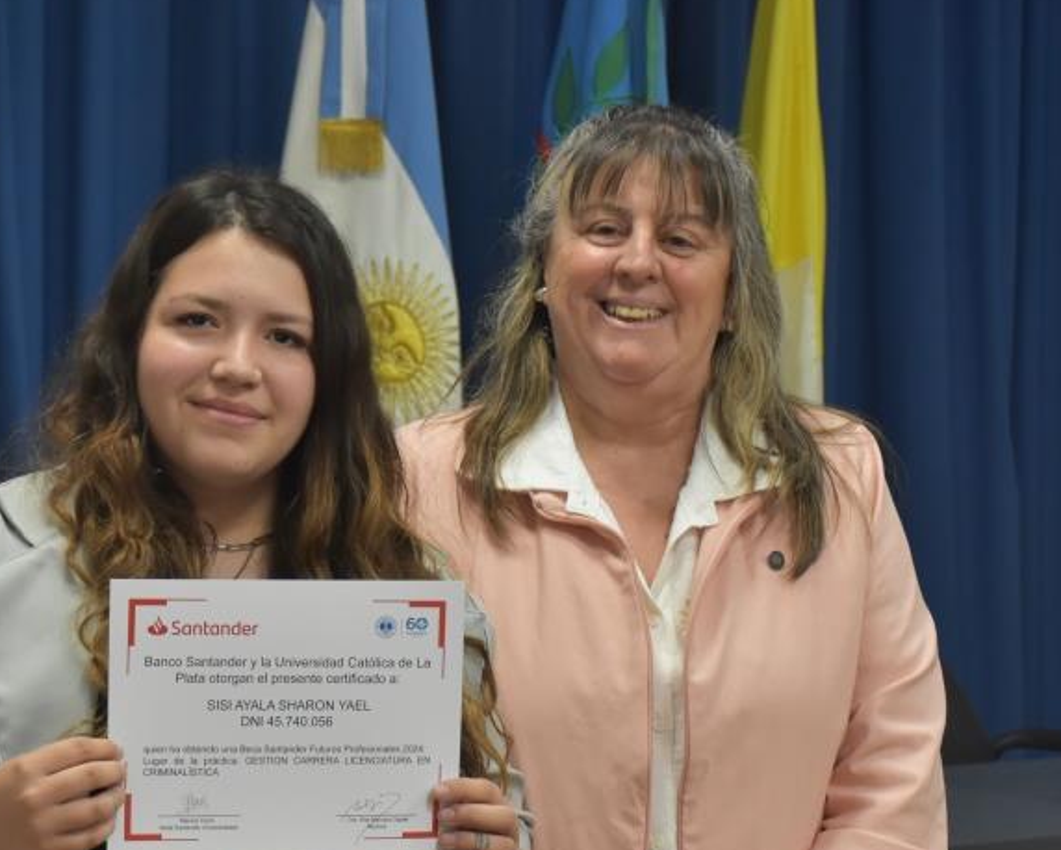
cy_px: 591
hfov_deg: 15.8
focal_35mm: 121
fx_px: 3801
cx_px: 217
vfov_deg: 12.7
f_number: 5.6
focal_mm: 48
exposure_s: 1/125
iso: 1600
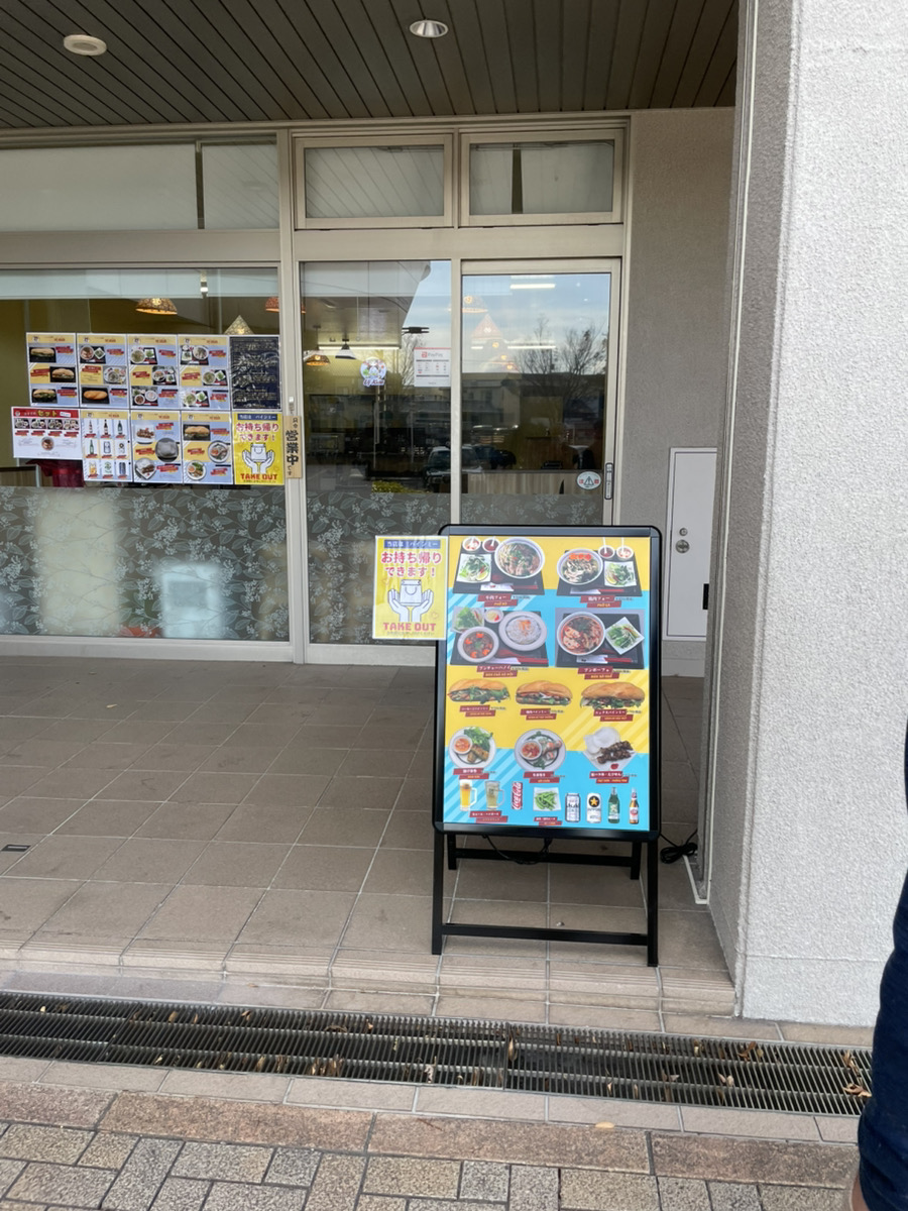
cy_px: 606
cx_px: 454
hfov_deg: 53.1
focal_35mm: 26
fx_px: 909
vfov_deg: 67.3
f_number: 1.6
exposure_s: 1/647
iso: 32
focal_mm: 4.2
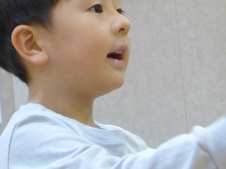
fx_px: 1867
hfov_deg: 6.9
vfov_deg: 5.2
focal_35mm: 286
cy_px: 47
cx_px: 94
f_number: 2.3
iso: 400
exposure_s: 1/80
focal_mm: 17.7
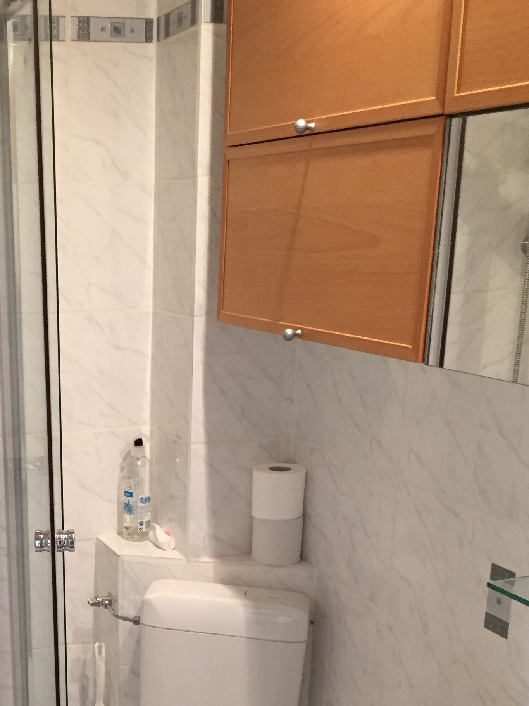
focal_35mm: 52
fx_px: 1060
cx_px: 71
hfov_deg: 27.2
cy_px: 603
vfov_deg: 35.2
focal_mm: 4.15
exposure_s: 1/33
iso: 200
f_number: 2.2
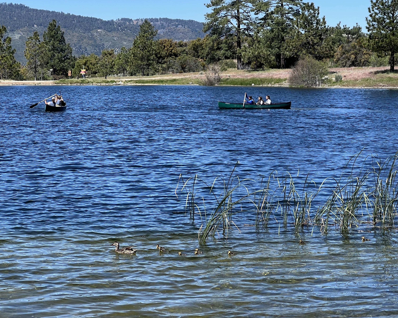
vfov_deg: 15.2
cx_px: 175
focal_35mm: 101
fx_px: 1190
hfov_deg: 19.0
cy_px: 144
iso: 32
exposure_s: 1/673
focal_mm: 9
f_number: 2.8
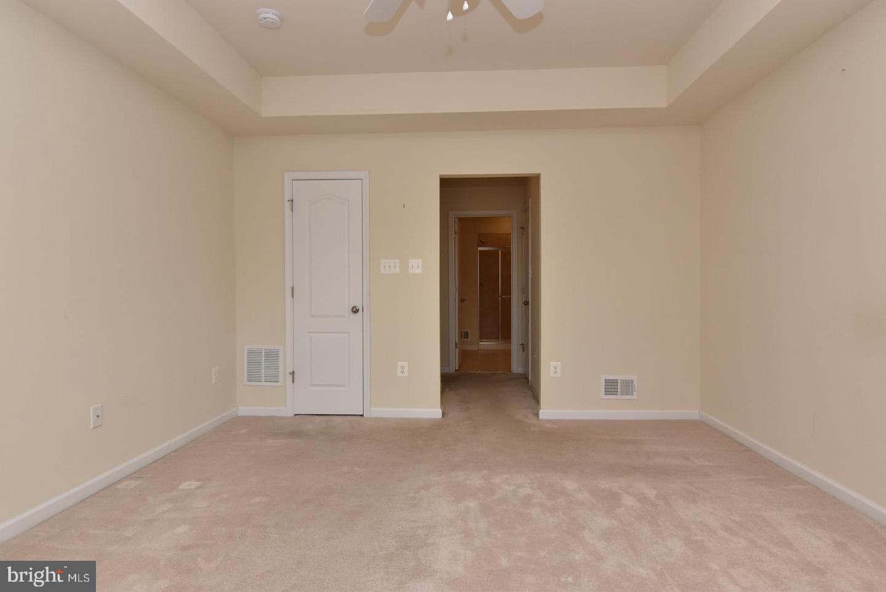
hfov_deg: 90.0
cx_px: 443
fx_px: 443
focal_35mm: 18
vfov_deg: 67.5
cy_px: 296
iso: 800
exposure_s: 1/200
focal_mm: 12
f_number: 13
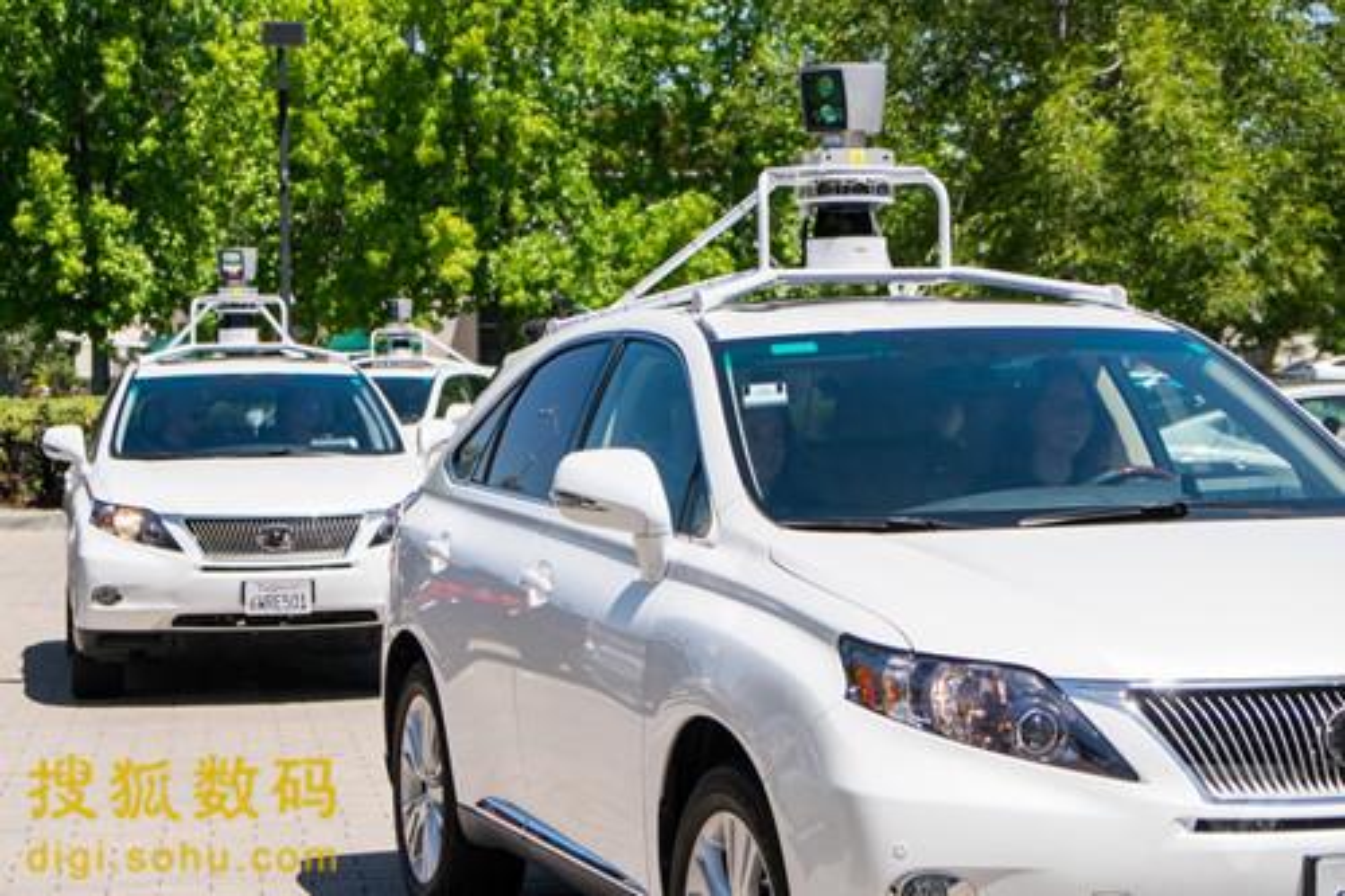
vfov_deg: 16.4
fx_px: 3100
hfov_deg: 24.5
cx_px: 672
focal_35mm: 83
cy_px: 448
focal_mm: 55
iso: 400
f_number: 4
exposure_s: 1/3000
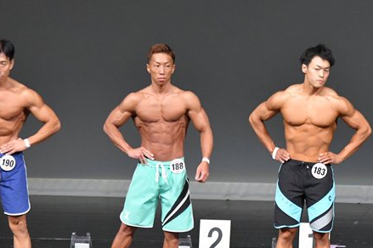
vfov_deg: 3.2
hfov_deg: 4.9
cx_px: 294
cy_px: 138
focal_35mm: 424
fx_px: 4390
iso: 5000
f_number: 5.6
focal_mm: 160
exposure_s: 1/400
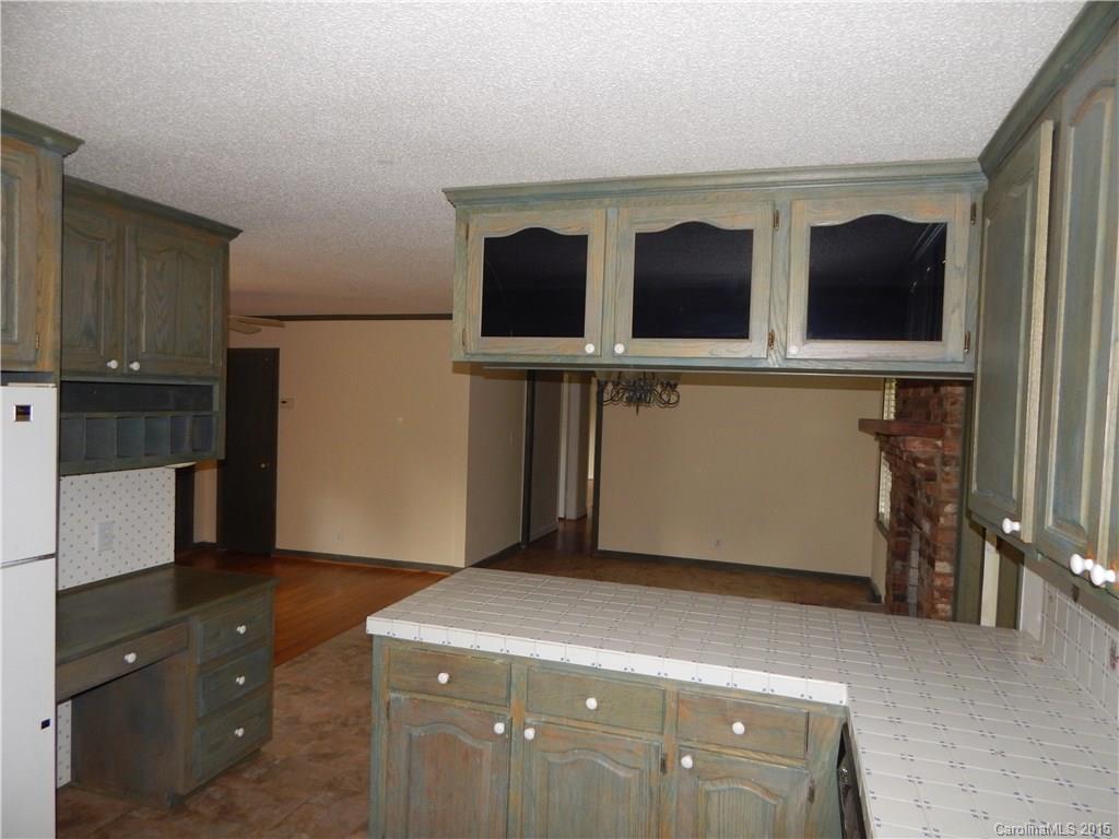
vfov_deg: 61.1
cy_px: 420
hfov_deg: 76.4
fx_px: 711
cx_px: 560
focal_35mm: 22
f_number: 3
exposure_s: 1/30
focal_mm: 4
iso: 200
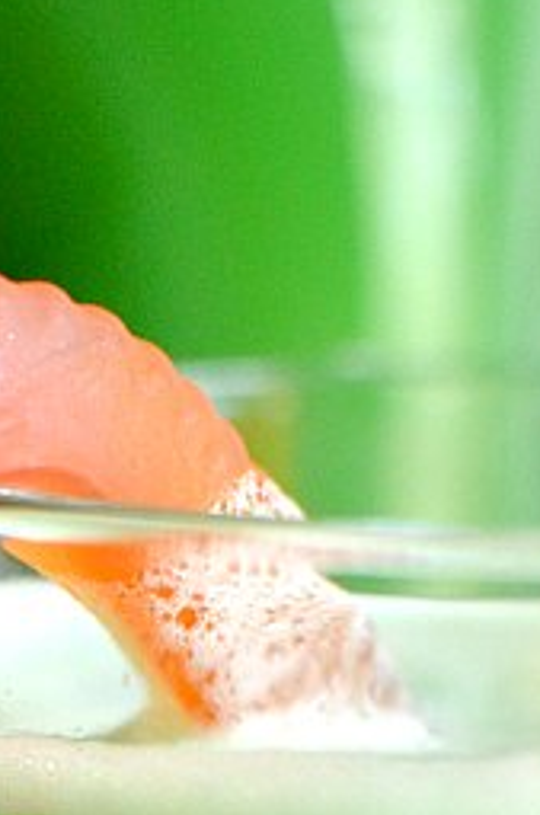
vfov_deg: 10.7
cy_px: 1099
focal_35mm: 187
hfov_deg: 7.3
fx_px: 4219
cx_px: 109
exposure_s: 1/200
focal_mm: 35
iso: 1000
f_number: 3.2
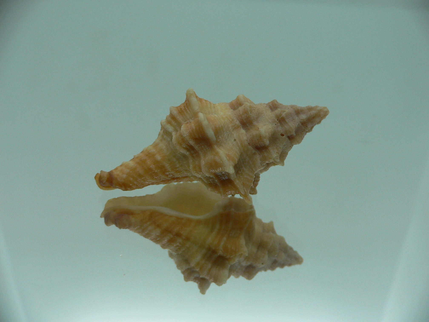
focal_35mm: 35
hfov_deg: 52.6
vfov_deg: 40.7
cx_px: 214
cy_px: 161
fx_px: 434
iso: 80
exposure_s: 1/80
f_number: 2.8
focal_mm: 4.6
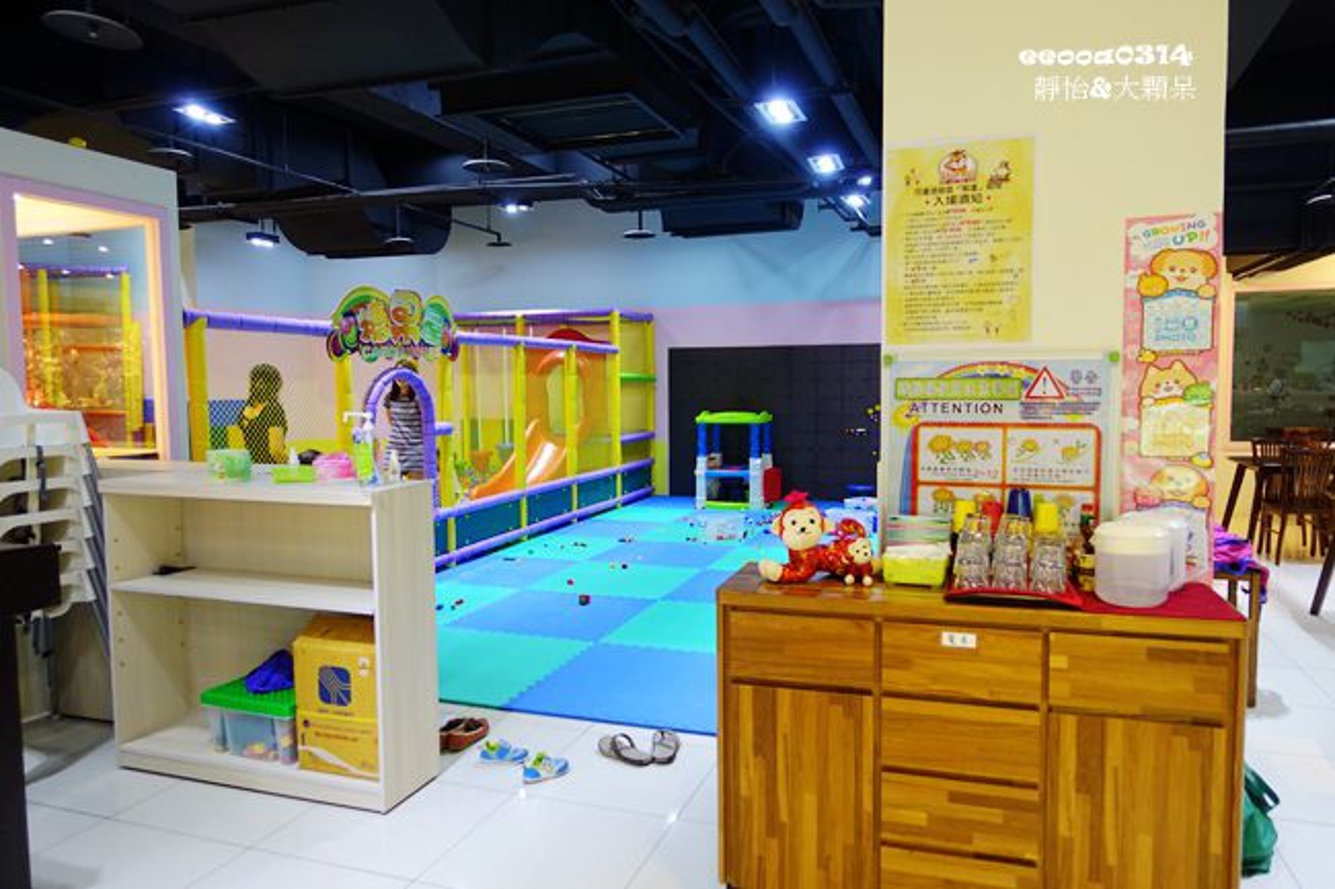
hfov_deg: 73.8
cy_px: 444
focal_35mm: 24
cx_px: 668
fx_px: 890
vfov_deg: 53.1
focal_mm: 8.8
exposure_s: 1/30
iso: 250
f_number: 1.8
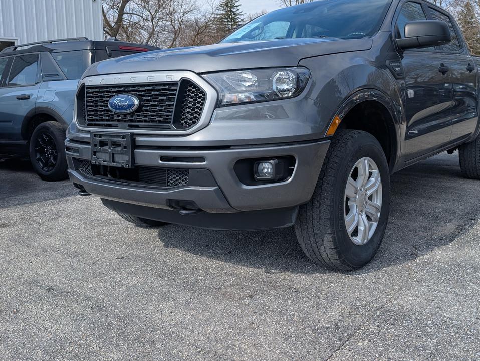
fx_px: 444
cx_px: 295
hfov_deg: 56.2
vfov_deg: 43.7
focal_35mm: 32
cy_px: 125
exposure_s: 1/778
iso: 21
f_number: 1.68
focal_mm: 6.9
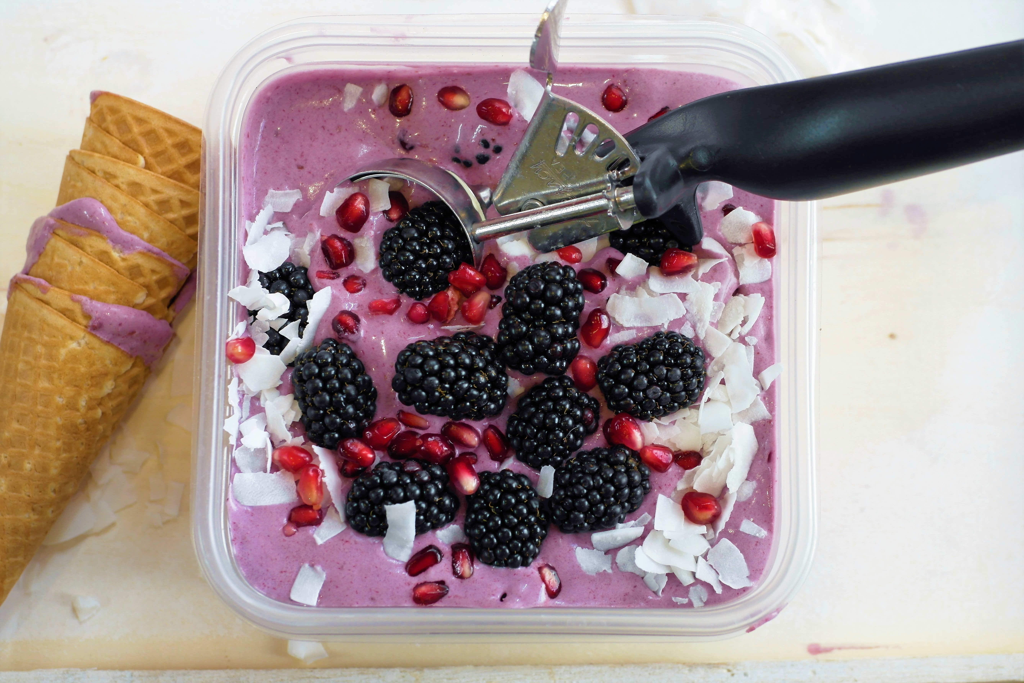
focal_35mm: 92
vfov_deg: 14.9
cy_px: 342
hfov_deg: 22.1
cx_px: 512
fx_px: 2617
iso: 400
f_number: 5.6
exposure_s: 1/25
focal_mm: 60
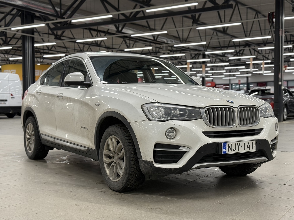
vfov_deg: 30.3
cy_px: 110
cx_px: 147
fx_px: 408
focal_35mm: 48
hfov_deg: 39.7
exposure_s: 1/100
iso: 80
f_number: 1.78
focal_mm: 6.76
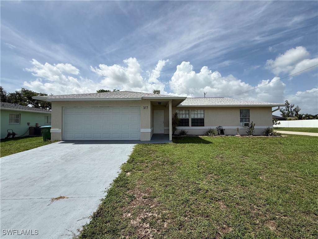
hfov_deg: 102.1
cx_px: 159
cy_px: 120
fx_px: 129
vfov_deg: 85.7
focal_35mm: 14
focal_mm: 2.22
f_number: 2.2
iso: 50
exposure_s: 1/3460
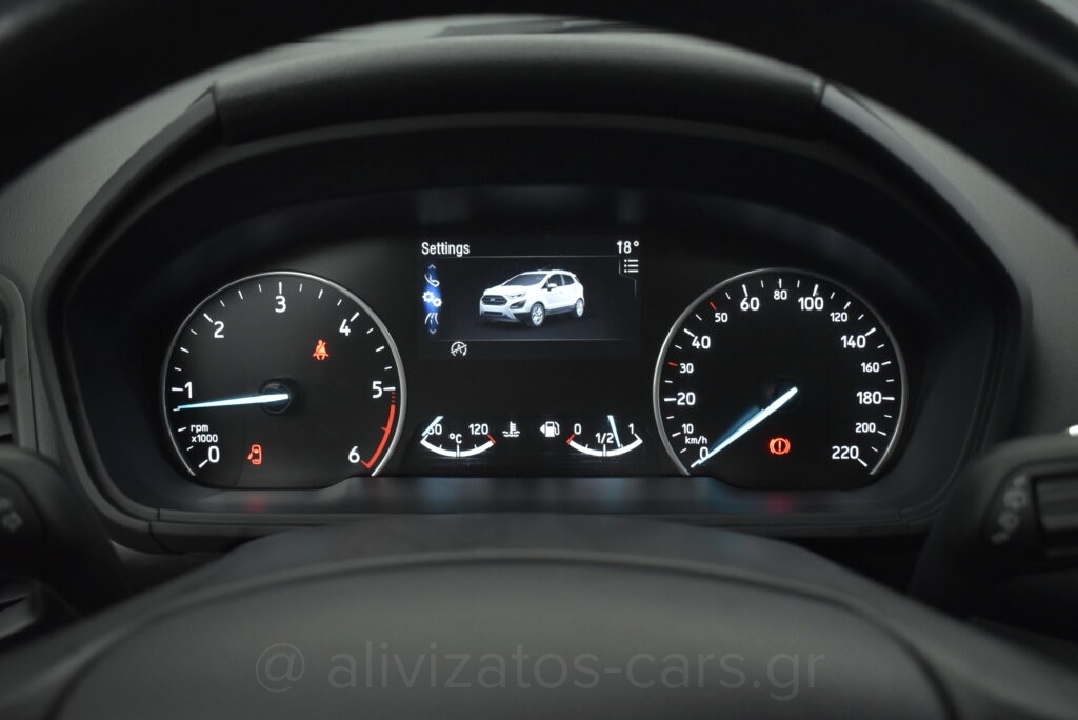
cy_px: 360
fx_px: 1034
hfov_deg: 55.1
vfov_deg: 38.4
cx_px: 539
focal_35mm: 34
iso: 1600
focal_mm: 23
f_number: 3.8
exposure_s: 1/100
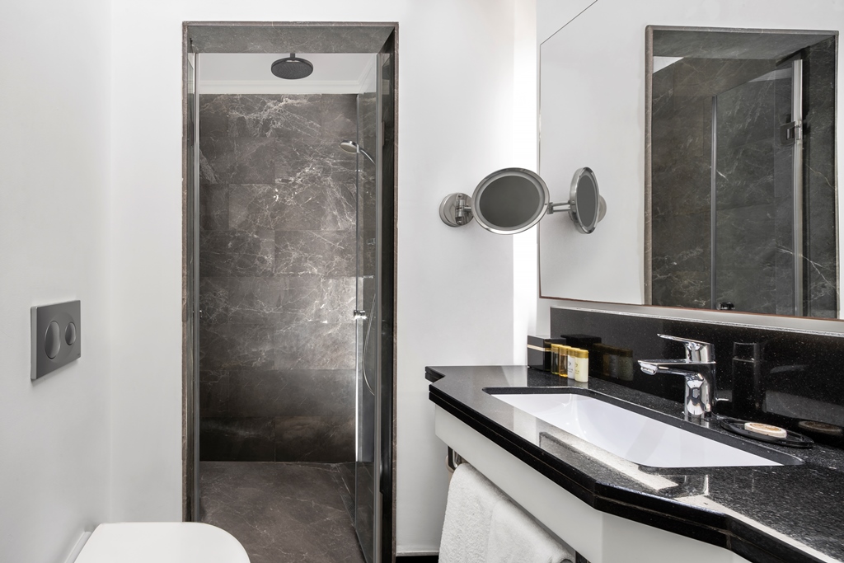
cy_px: 282
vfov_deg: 70.5
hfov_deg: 93.3
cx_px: 422
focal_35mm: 17
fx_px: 399
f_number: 20
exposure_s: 1/100
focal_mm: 17
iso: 100
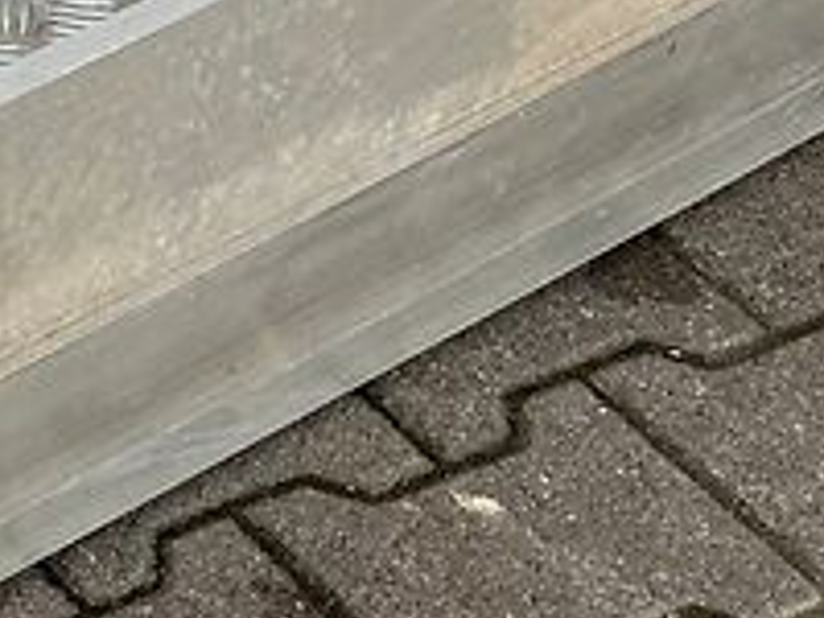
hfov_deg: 15.4
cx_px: -799
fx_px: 2476
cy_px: 672
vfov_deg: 13.9
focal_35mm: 104
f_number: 1.6
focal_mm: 5.1
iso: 50
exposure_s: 1/563
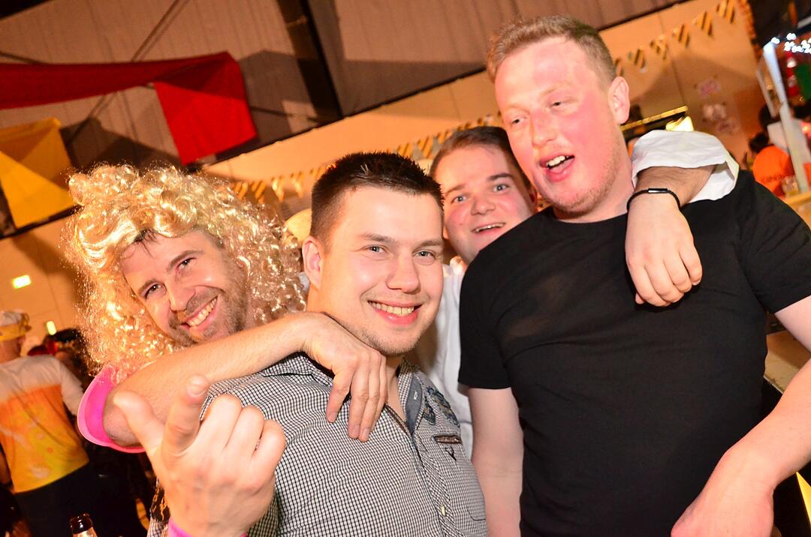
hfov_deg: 55.2
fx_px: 776
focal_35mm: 34
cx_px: 406
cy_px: 268
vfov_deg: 38.2
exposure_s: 1/30
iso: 3200
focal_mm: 23
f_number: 5.6
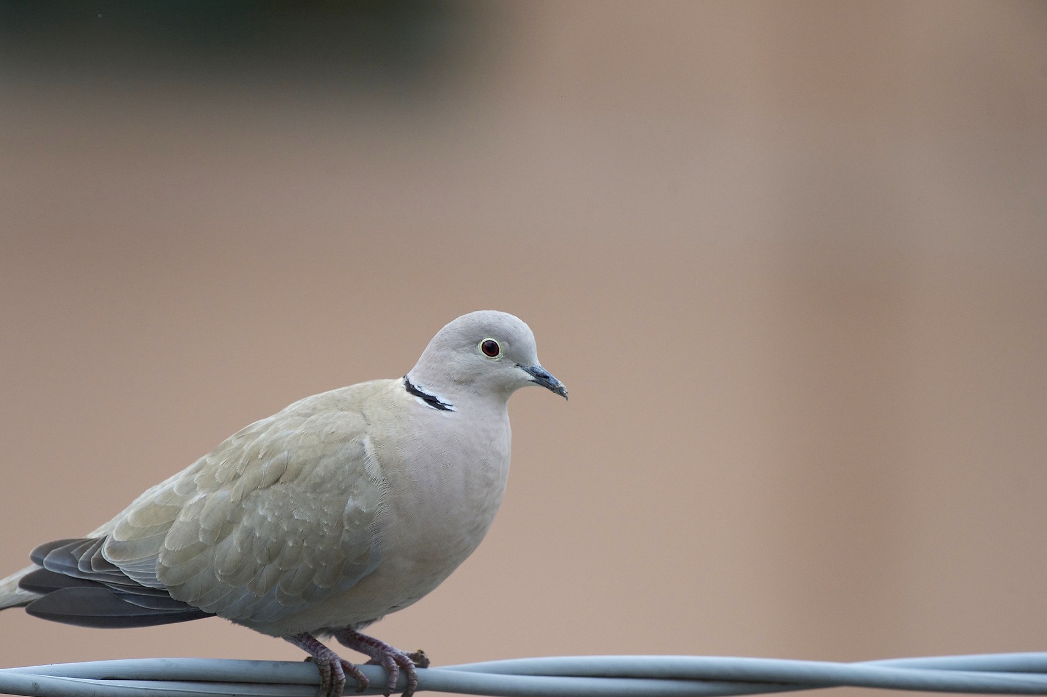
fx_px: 20487
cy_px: 474
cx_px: 444
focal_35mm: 705
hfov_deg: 2.9
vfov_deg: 1.9
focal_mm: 500
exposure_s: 1/1000
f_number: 5.6
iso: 1250
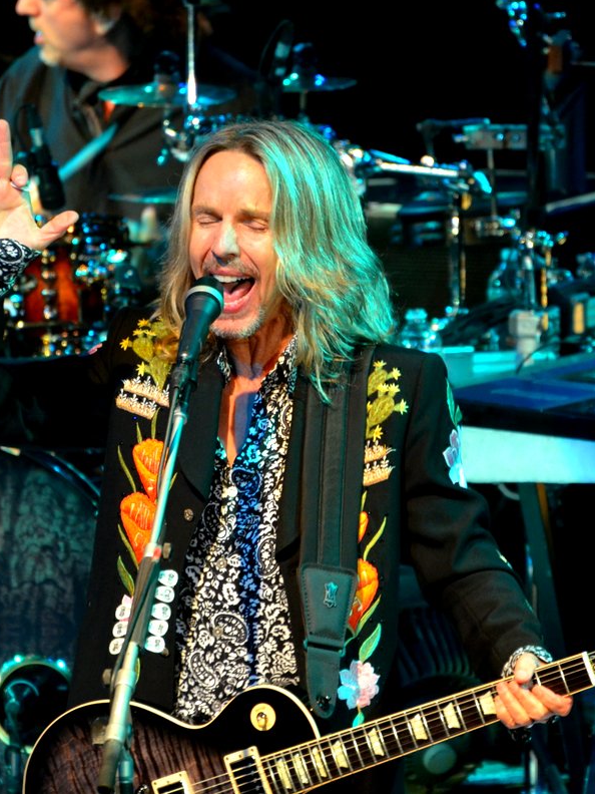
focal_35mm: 654
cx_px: 316
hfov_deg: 2.3
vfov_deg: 3.0
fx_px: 14988
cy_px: 396
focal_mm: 300
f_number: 5.6
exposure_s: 1/50
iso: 1600
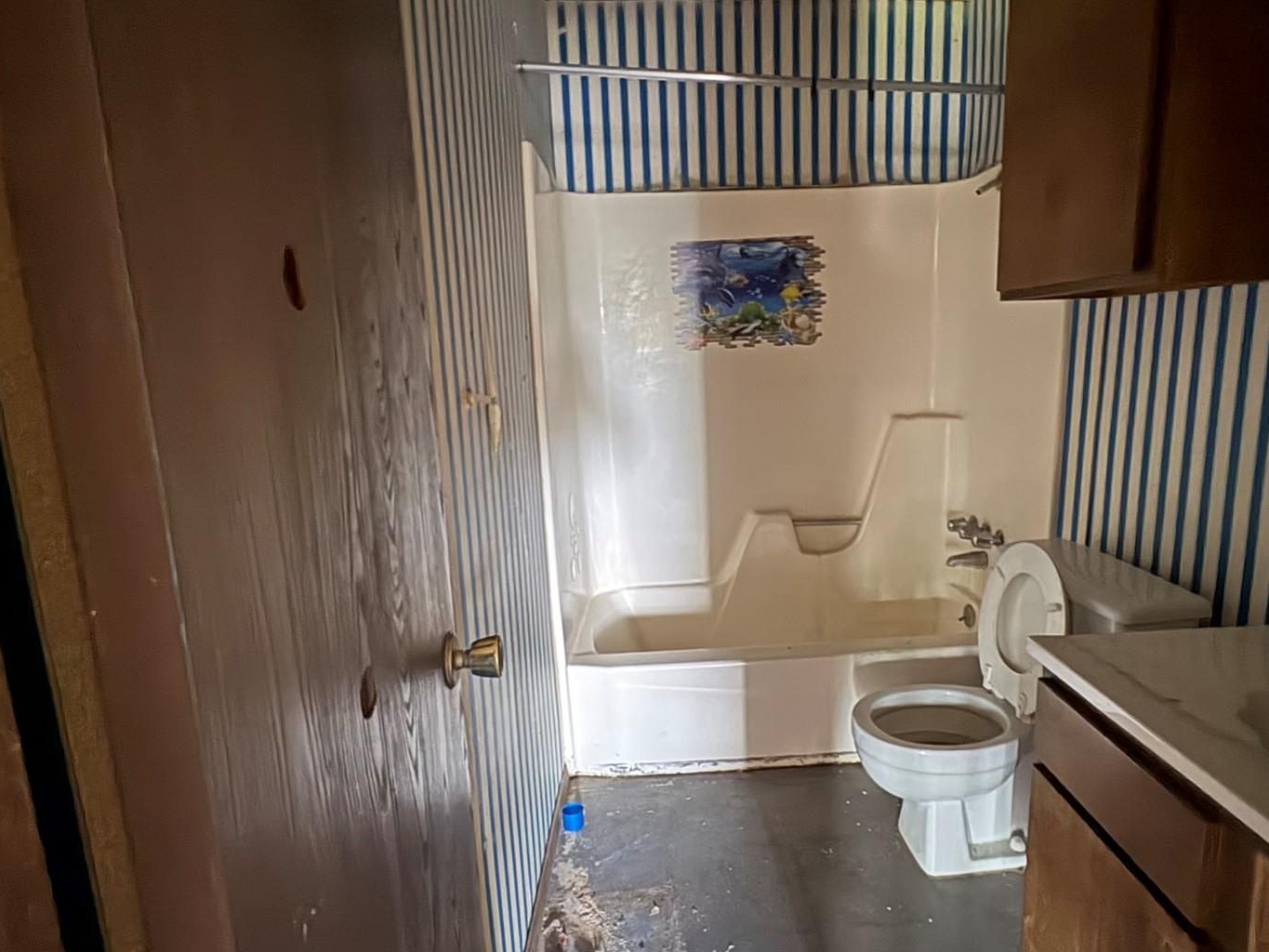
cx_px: 696
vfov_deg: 63.4
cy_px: 490
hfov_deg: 78.8
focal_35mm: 21
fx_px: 770
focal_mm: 2.22
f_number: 2.2
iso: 1250
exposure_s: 1/10
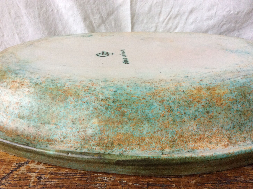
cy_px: 94
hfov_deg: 56.9
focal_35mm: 32
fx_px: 234
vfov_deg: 44.1
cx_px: 126
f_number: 2.4
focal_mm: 3.3
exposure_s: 1/25
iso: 125
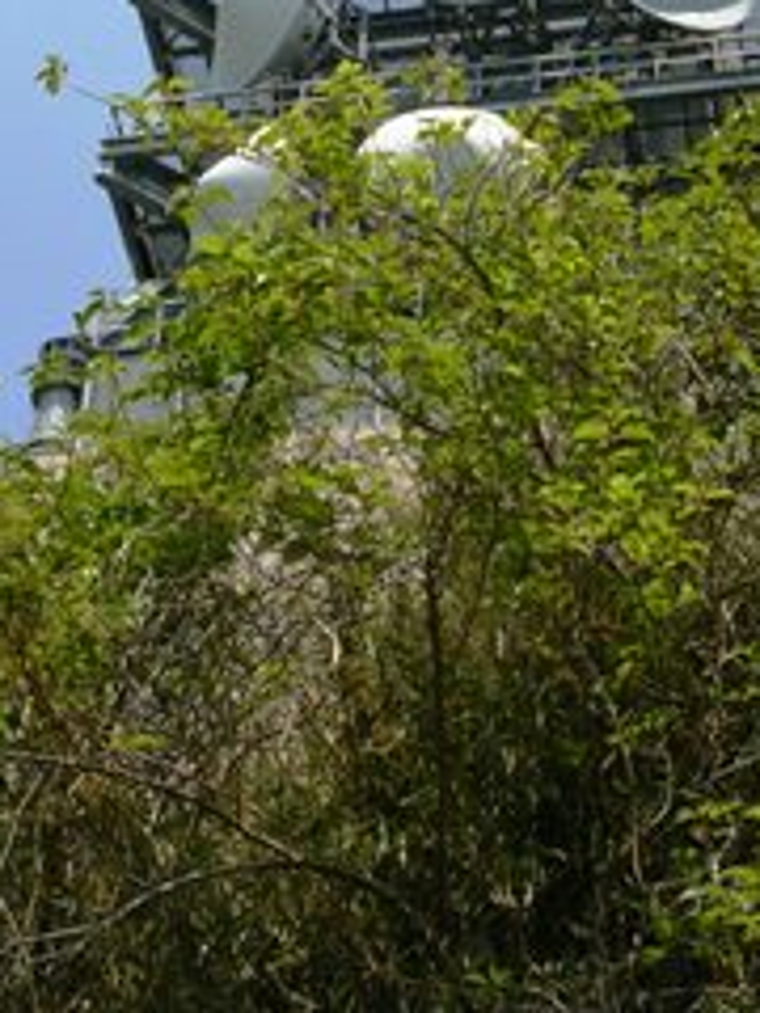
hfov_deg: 19.9
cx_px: 367
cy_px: 141
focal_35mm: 74
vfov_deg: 25.7
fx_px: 2166
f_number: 5.6
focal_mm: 5.8
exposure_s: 1/302
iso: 50
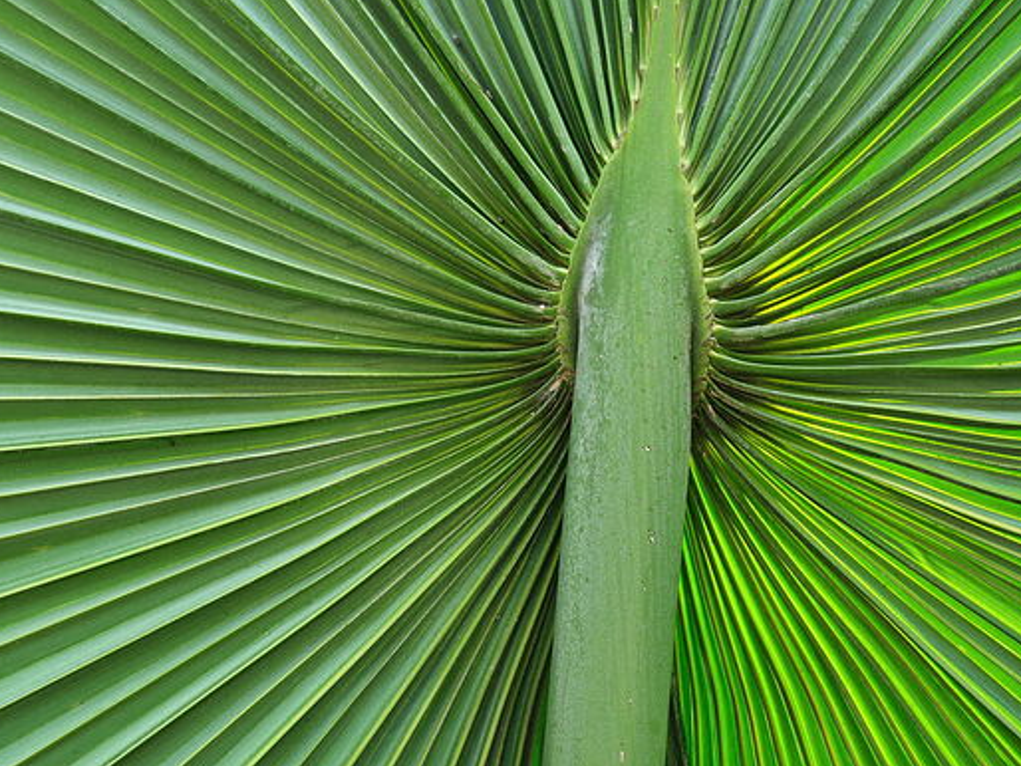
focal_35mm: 151
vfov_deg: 9.8
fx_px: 4456
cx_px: 654
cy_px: 367
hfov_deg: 13.1
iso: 200
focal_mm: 78.1
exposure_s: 1/42
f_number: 8
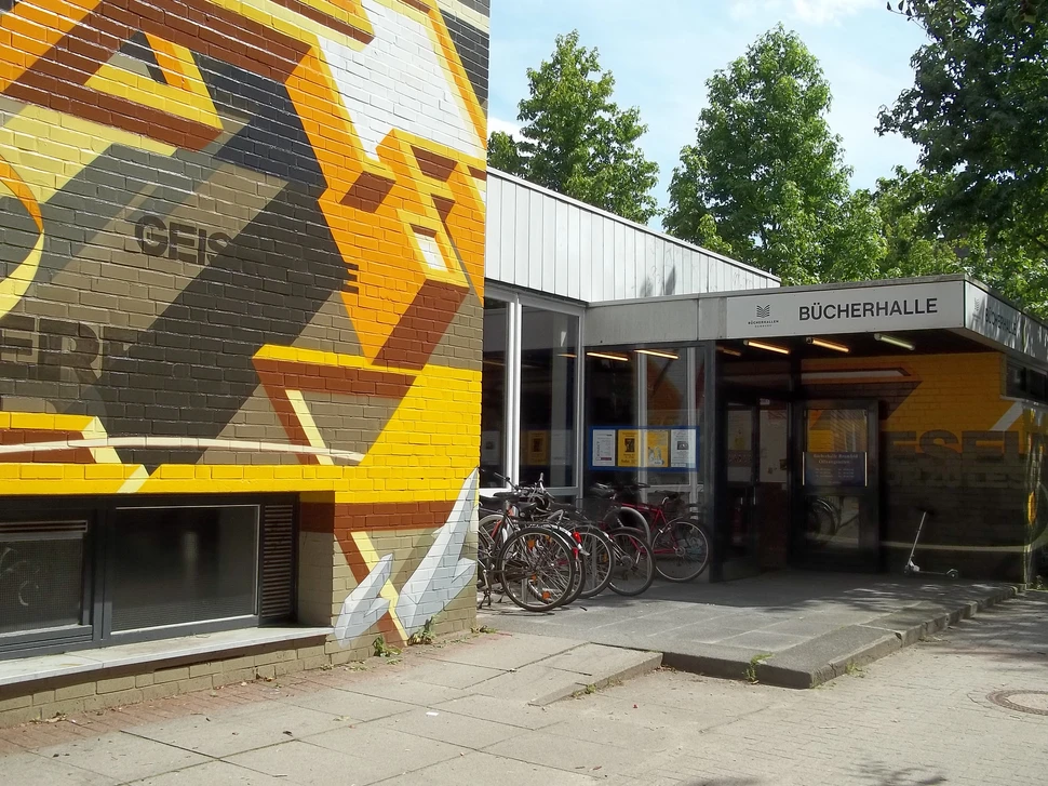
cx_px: 524
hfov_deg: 51.4
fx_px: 1090
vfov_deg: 39.6
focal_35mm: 36
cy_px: 393
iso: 64
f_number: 8
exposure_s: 1/125
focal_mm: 6.5
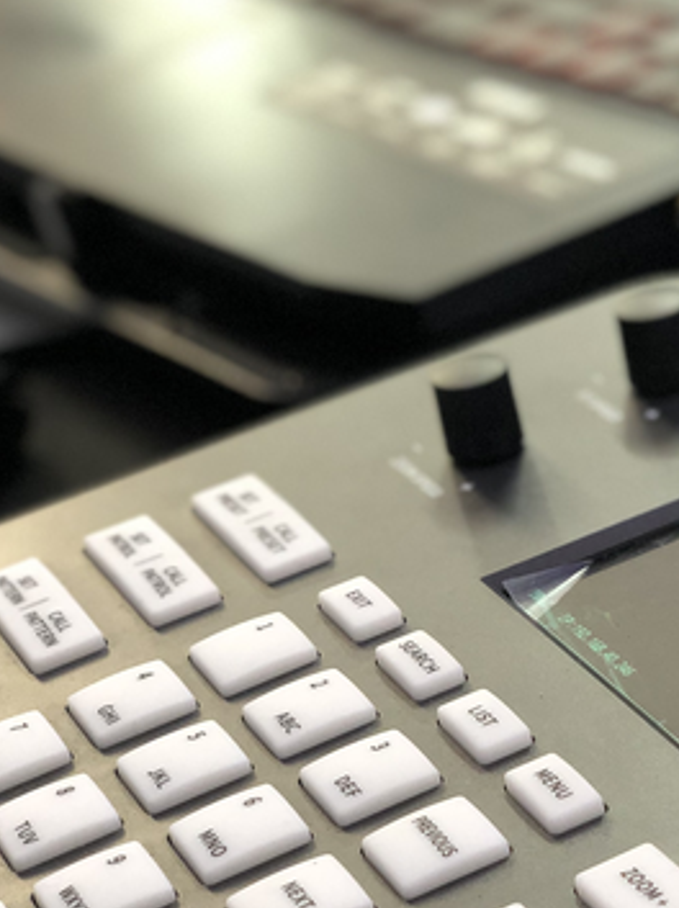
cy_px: 412
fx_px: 3092
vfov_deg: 16.7
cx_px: 720
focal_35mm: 118
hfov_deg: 12.3
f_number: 2.4
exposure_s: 1/30
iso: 125
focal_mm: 6
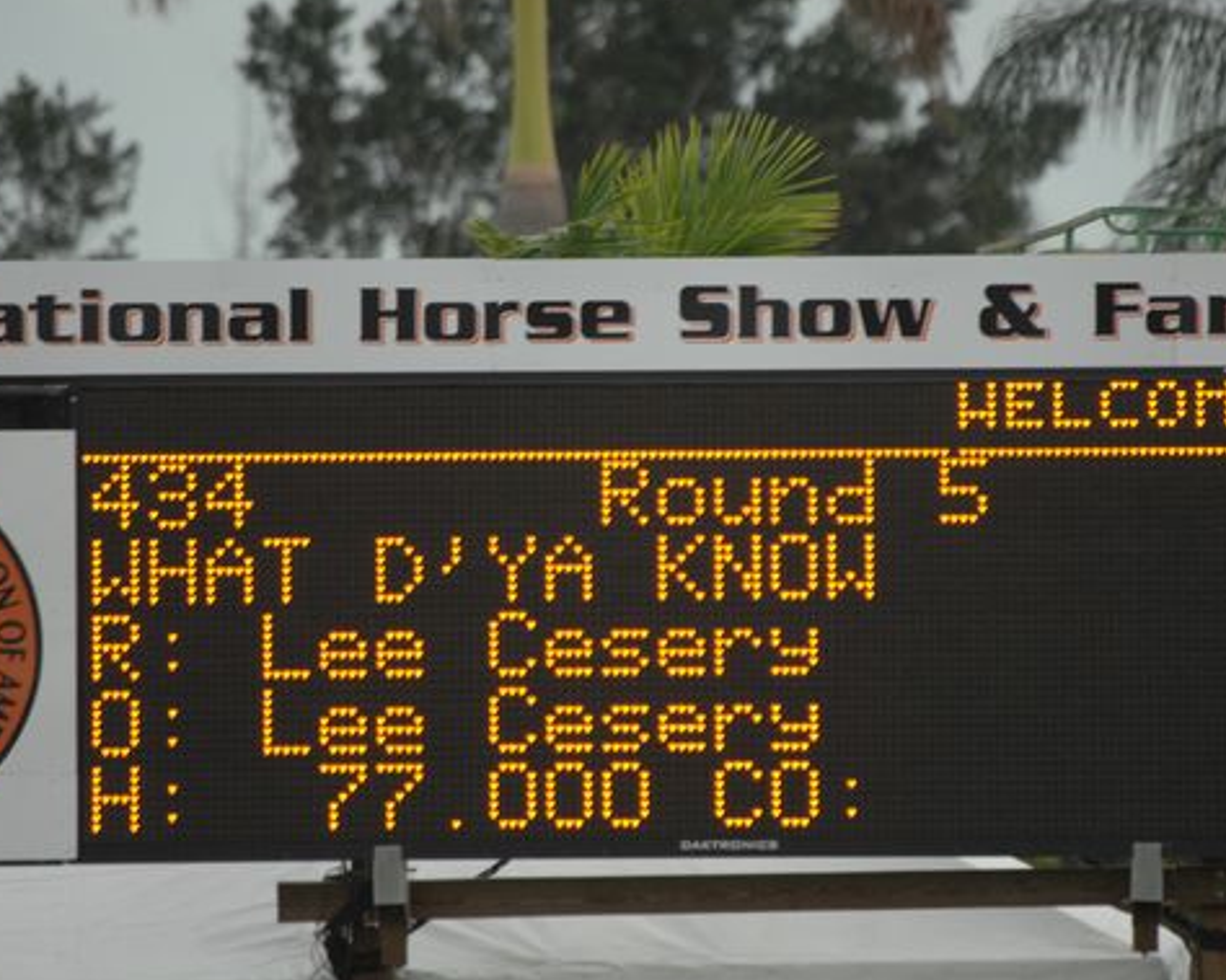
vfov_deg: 1.6
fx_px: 34464
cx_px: 665
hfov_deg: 2.0
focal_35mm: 950
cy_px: 438
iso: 500
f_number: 6.3
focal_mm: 500
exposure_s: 1/500
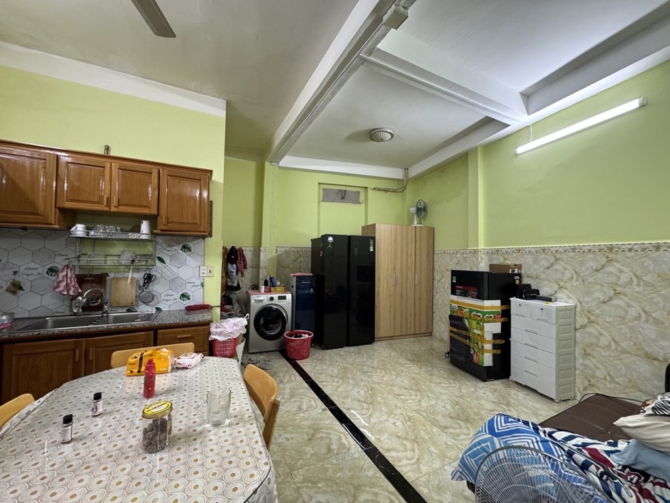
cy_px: 252
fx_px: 271
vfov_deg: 85.7
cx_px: 335
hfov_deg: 102.1
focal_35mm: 14
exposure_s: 1/50
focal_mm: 2.22
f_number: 2.2
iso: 200
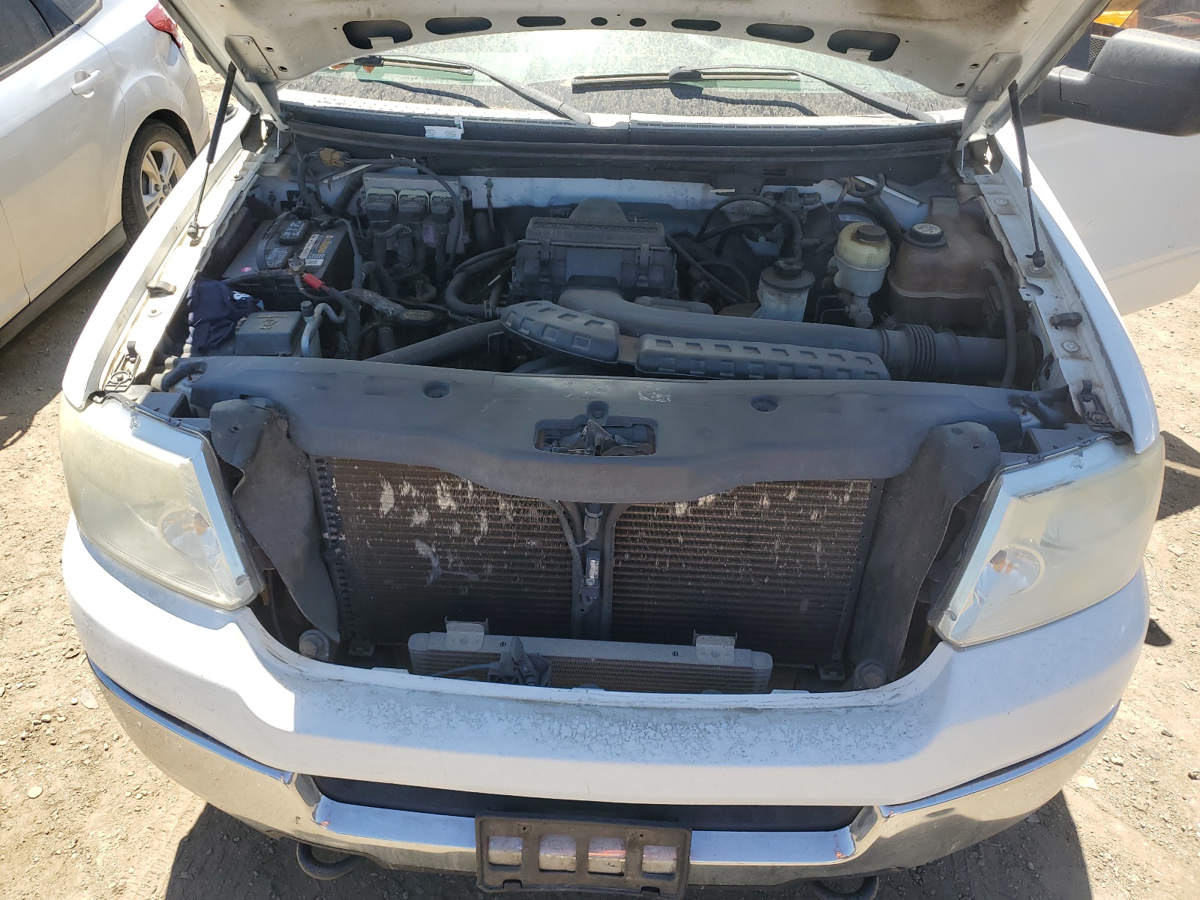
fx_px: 901
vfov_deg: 53.1
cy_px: 450
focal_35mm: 26
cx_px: 600
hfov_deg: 67.3
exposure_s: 1/1111
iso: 50
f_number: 1.5
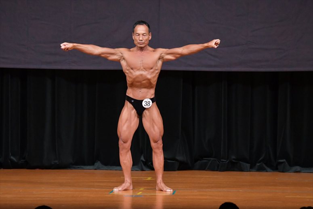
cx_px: 156
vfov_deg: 4.8
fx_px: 2477
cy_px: 104
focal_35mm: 285
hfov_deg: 7.2
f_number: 5.6
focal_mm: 190
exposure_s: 1/400
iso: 5000
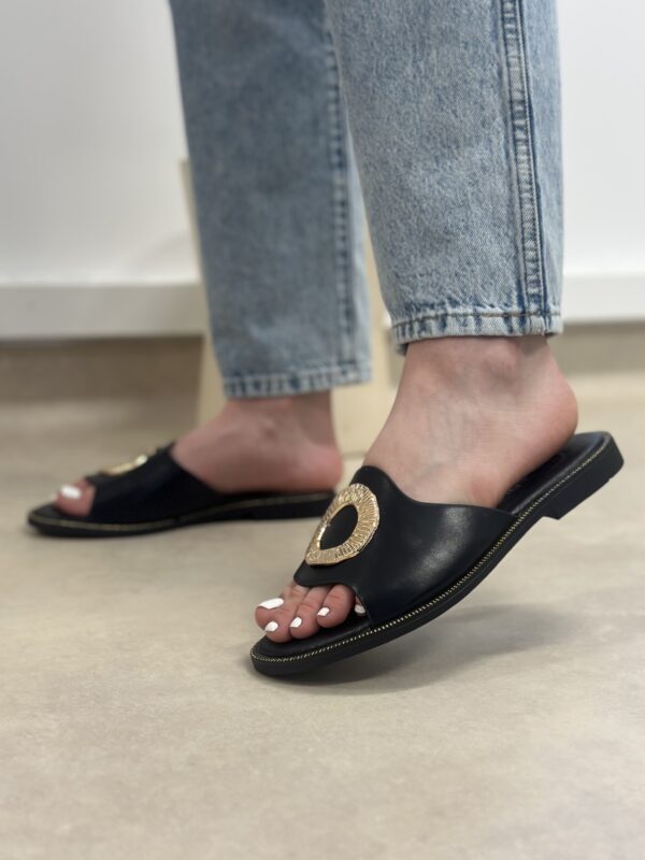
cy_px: 430
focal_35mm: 48
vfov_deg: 39.7
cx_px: 322
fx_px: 1193
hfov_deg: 30.3
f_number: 1.78
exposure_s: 1/100
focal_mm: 6.86
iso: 200
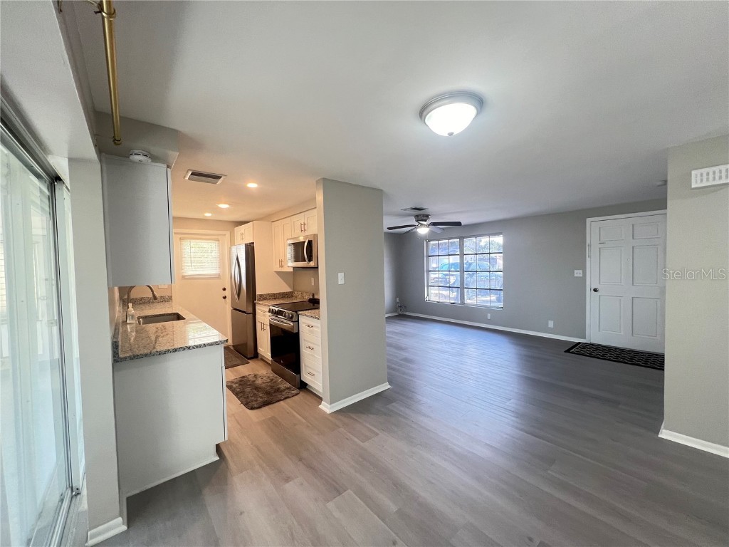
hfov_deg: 106.2
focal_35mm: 13
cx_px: 364
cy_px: 274
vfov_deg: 89.9
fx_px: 274
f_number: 1.8
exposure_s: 1/60
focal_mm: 1.57
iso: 200
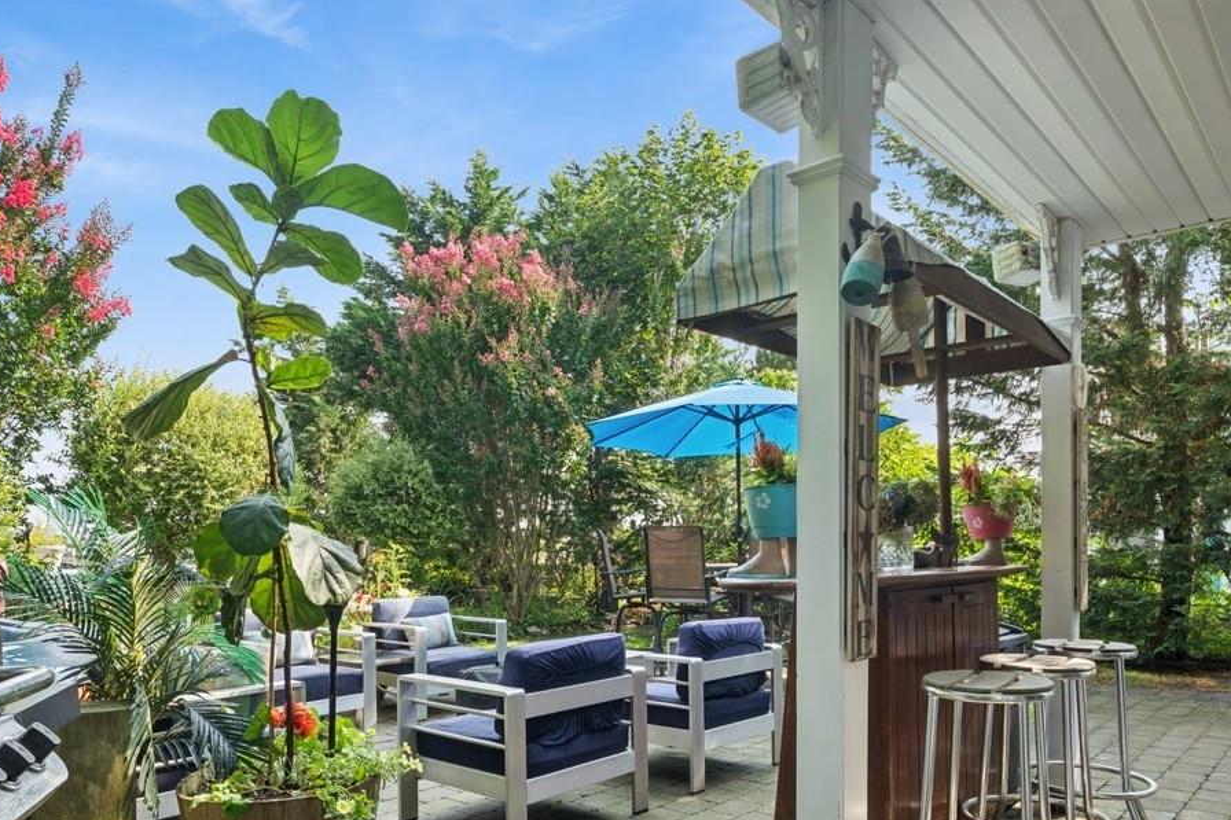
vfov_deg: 50.2
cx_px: 595
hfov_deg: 71.5
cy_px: 555
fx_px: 855
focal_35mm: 25
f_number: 11
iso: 100
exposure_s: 1/30
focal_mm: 14
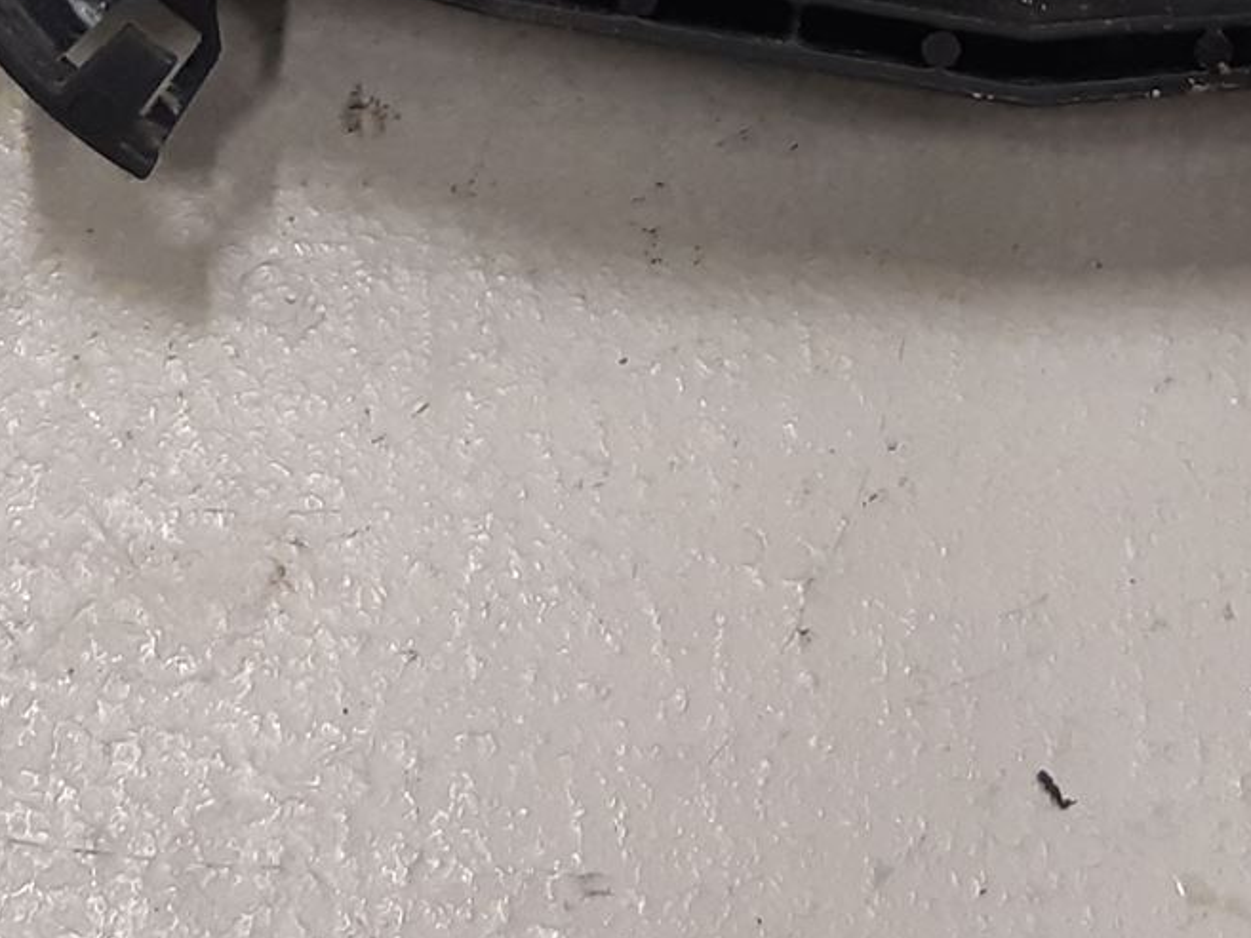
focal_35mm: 81
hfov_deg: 24.1
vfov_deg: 16.6
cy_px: -457
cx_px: 722
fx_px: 2928
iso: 125
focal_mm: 3.93
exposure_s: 1/50
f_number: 1.7
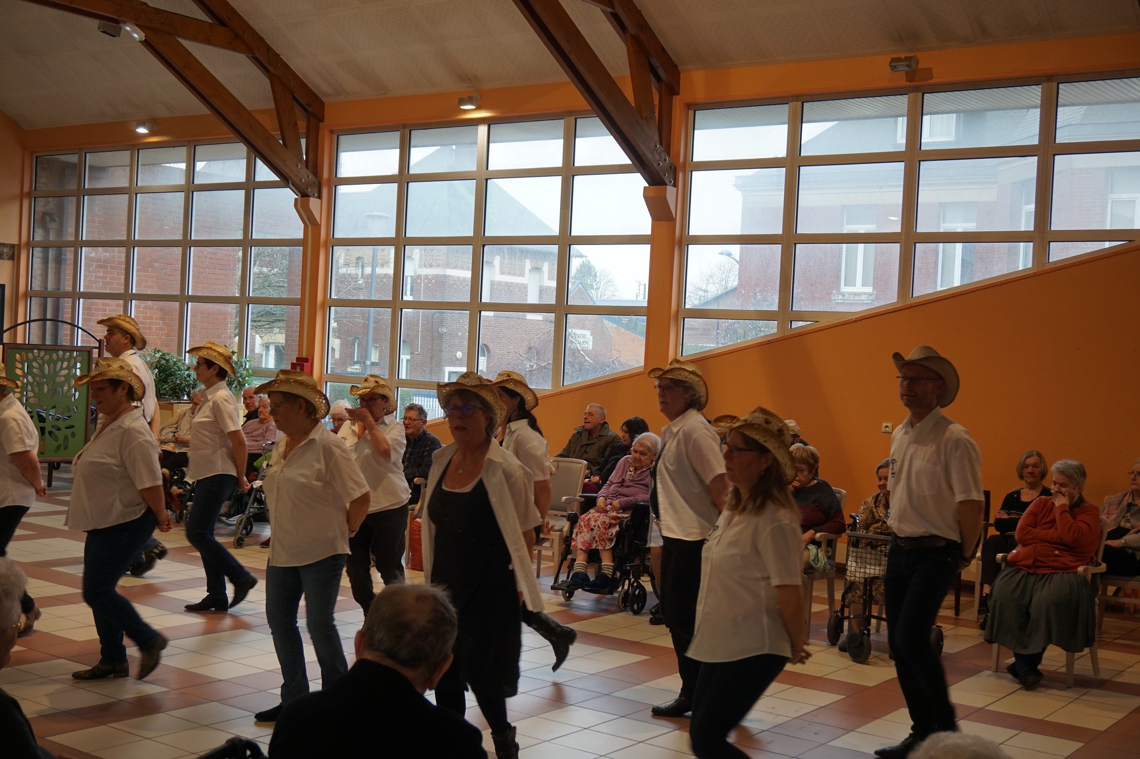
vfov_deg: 30.8
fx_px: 1377
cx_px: 570
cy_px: 380
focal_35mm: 44
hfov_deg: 45.0
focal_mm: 29
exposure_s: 1/60
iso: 250
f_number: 4.5
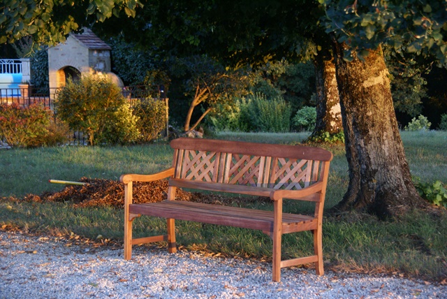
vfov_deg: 15.2
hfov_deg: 22.6
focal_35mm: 90
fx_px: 1118
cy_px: 150
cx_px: 224
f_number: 5
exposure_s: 1/60
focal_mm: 60
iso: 400
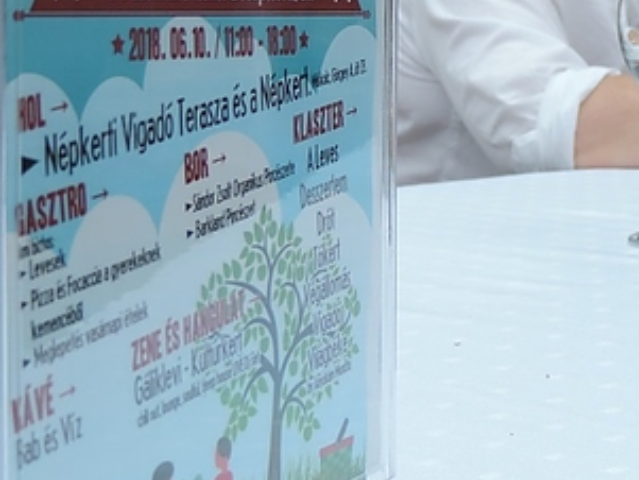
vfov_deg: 14.1
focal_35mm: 103
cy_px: -39
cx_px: 671
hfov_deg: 18.5
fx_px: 1902
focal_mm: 8.3
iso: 80
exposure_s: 1/640
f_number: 3.5
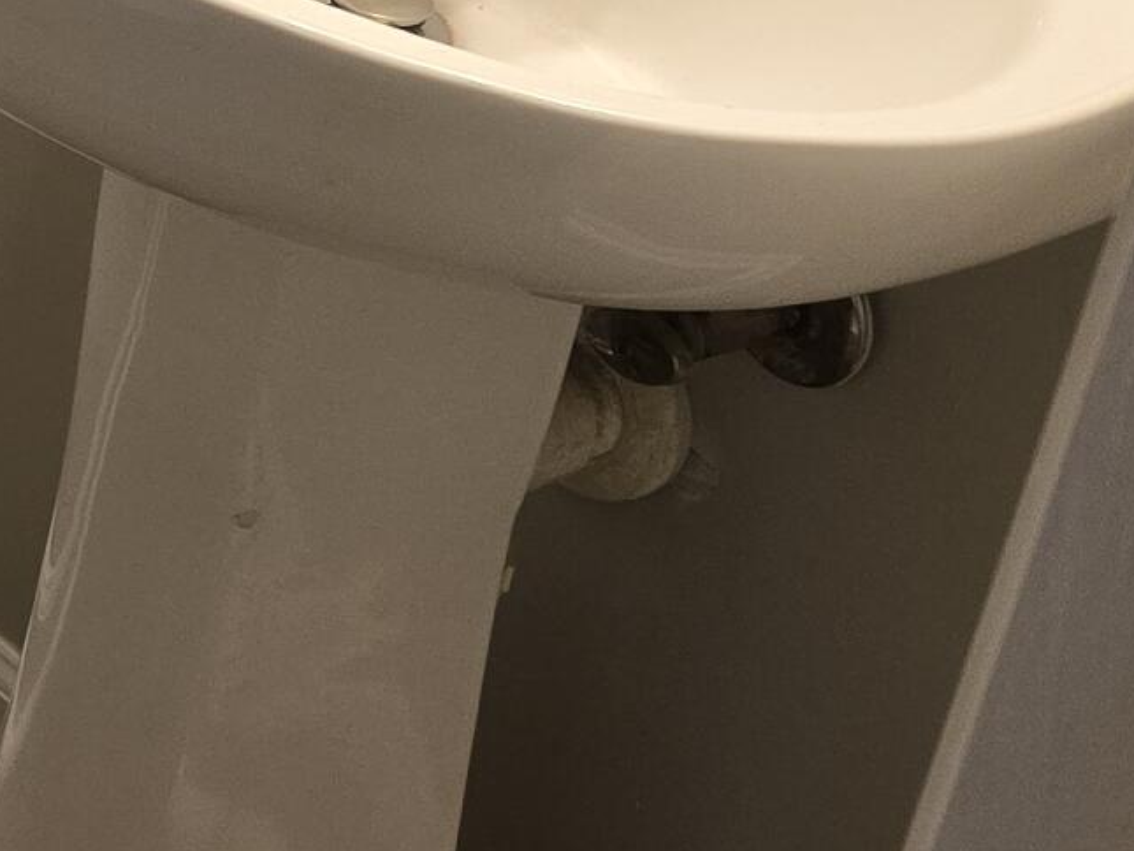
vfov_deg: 13.5
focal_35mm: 107
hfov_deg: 14.5
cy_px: -107
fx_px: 3506
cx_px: -1283
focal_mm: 6.3
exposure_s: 1/120
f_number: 1.7
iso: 200
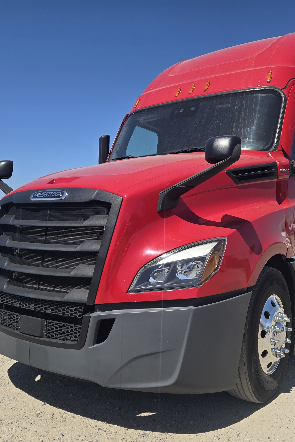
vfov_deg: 58.7
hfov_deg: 40.8
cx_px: 187
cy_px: 221
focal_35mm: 32
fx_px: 393
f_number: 1.8
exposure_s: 1/2240
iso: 25
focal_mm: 5.4
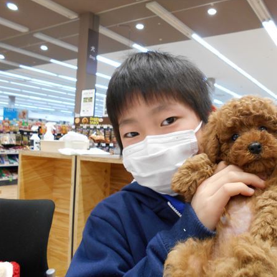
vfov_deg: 52.5
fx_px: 281
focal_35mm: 31
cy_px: 138
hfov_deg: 51.5
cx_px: 185
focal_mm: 4.6
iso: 250
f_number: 3.2
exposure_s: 1/30
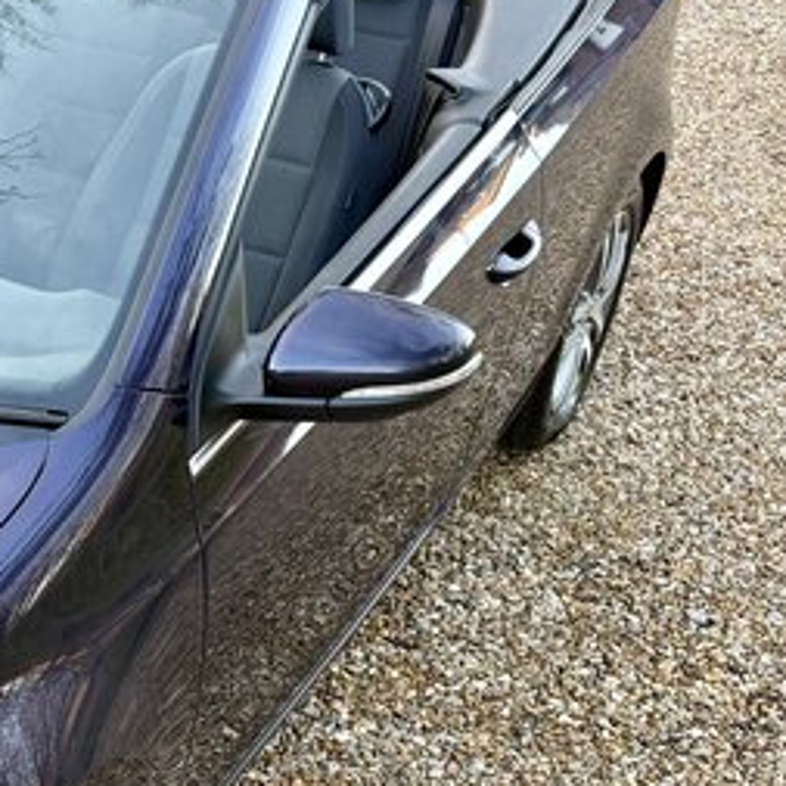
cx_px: -236
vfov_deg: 25.2
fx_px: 1721
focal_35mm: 67
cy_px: 640
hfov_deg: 22.9
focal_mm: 6.76
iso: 100
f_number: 1.78
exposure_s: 1/121
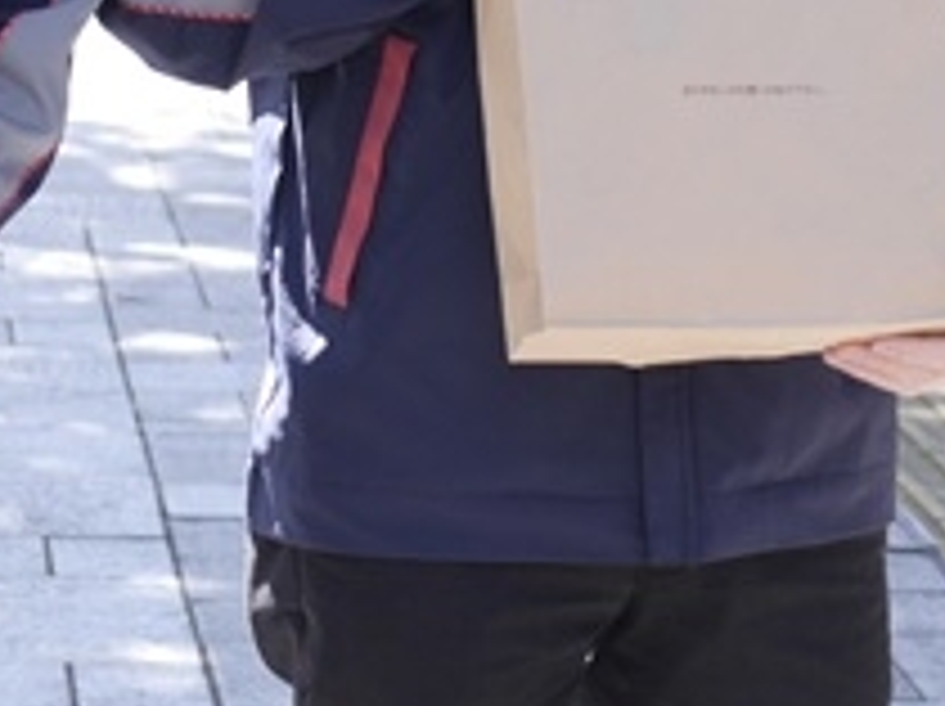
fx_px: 7281
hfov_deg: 7.3
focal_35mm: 267
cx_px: -374
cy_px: -328
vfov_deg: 5.5
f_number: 3.5
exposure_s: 1/200
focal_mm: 35
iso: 200
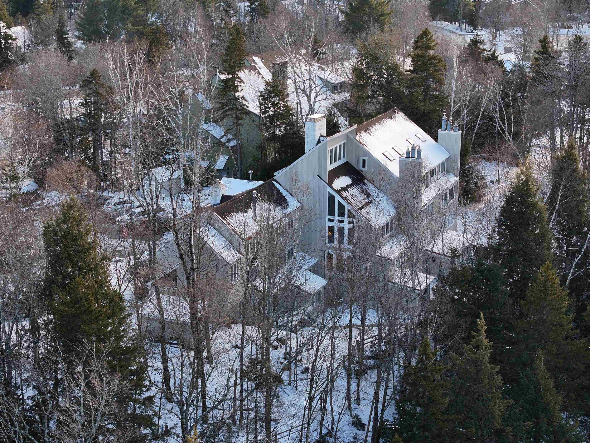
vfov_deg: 21.0
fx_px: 1193
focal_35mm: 70
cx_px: 295
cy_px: 222
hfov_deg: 27.8
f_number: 2.8
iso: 120
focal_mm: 19.35
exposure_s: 1/160
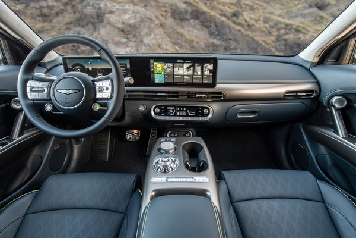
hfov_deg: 90.0
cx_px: 178
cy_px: 119
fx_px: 178
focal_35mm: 18
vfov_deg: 67.4
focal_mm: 18
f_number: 4
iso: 400
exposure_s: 1/40
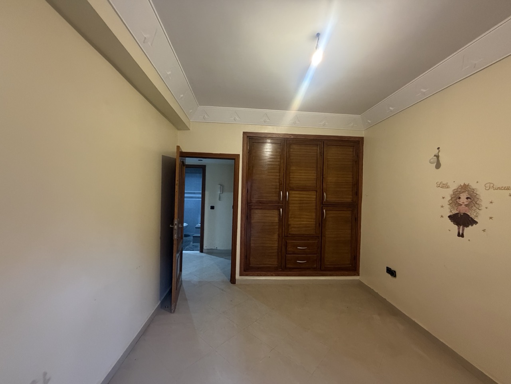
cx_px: 256
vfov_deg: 85.7
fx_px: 207
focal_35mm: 14
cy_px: 192
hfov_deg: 102.1
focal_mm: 2.22
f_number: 2.2
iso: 500
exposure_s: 1/50
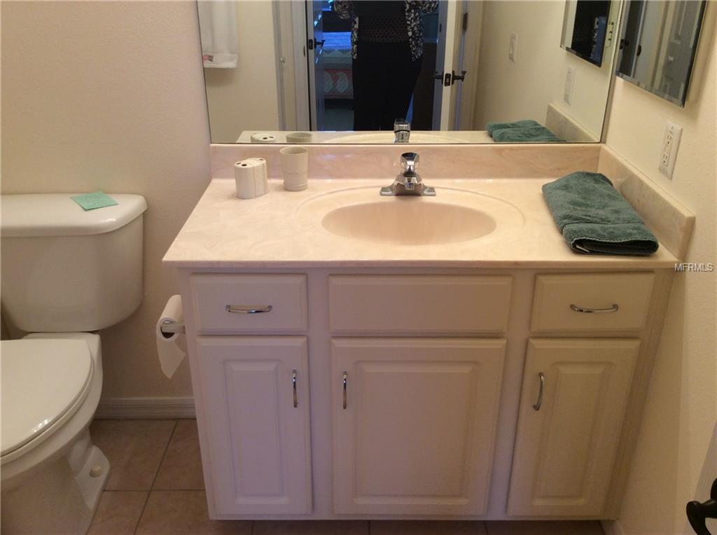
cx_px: 358
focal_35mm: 32
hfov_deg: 56.9
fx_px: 662
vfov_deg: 44.0
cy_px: 268
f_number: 2.4
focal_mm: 3.3
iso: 32
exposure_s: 1/30
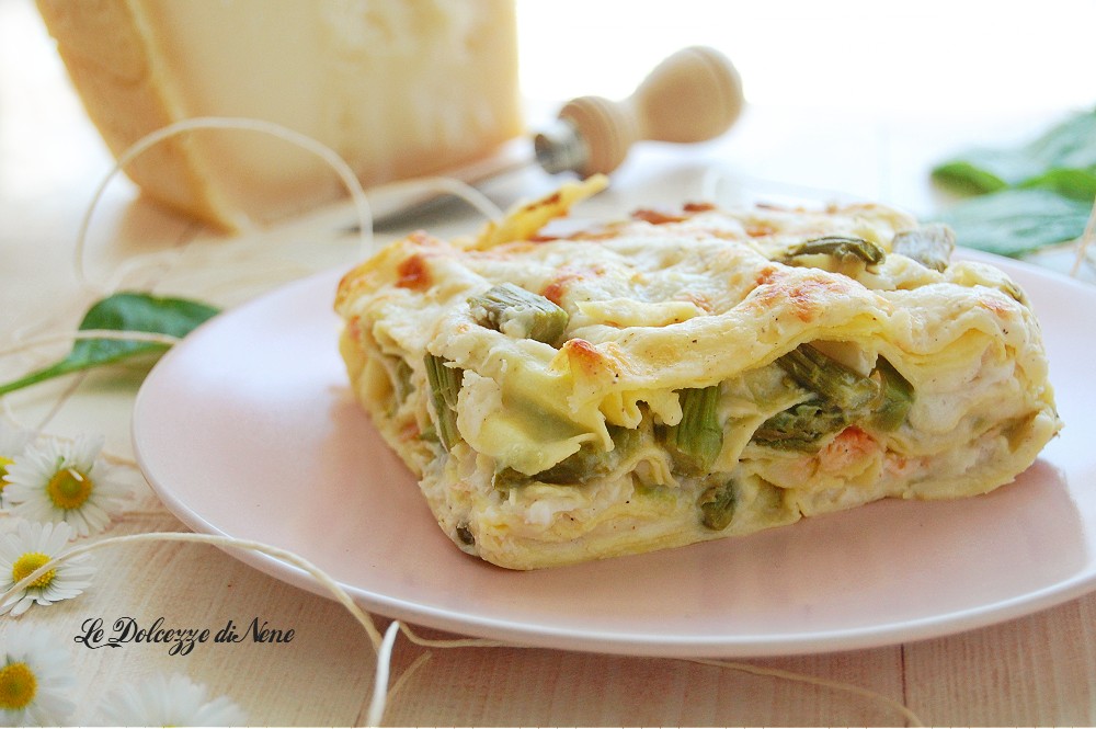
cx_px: 548
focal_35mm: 82
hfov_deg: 24.6
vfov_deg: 16.5
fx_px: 2510
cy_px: 364
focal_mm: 55
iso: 800
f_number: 5.6
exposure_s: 1/40
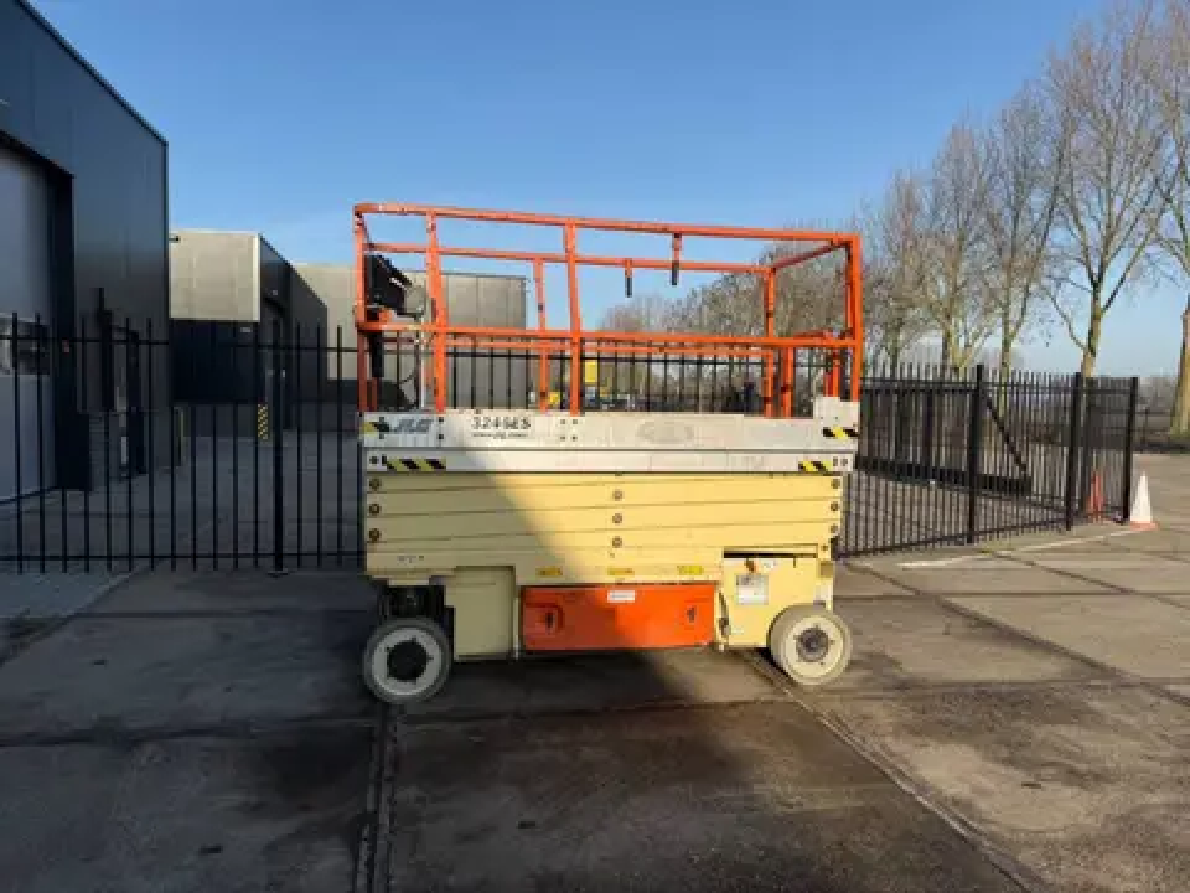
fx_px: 825
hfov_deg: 71.6
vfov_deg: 56.8
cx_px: 595
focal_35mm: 24
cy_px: 446
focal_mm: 6.76
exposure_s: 1/4673
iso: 80
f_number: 1.78
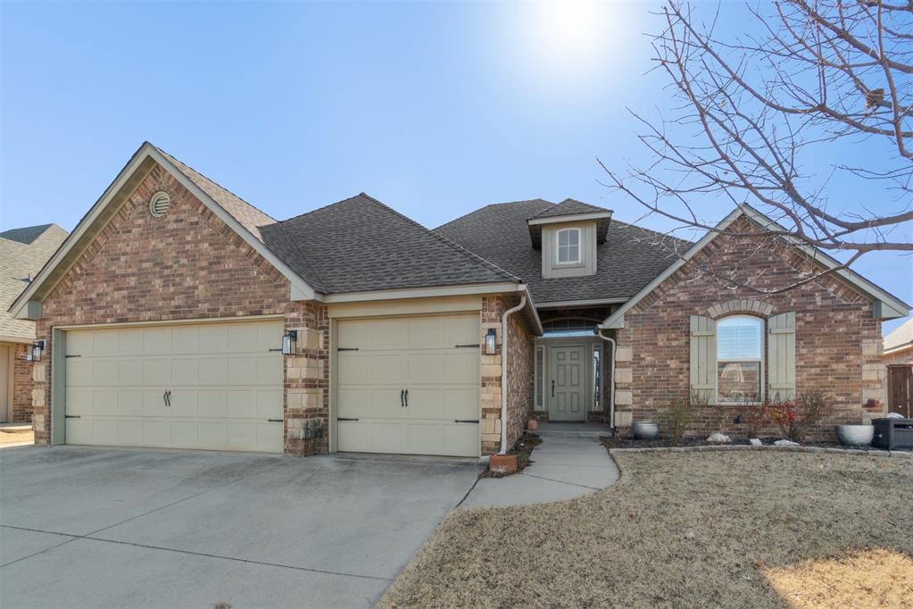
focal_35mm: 15
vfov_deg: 77.3
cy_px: 304
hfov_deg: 100.4
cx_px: 456
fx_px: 380
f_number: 8
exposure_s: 1/500
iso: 100
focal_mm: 10
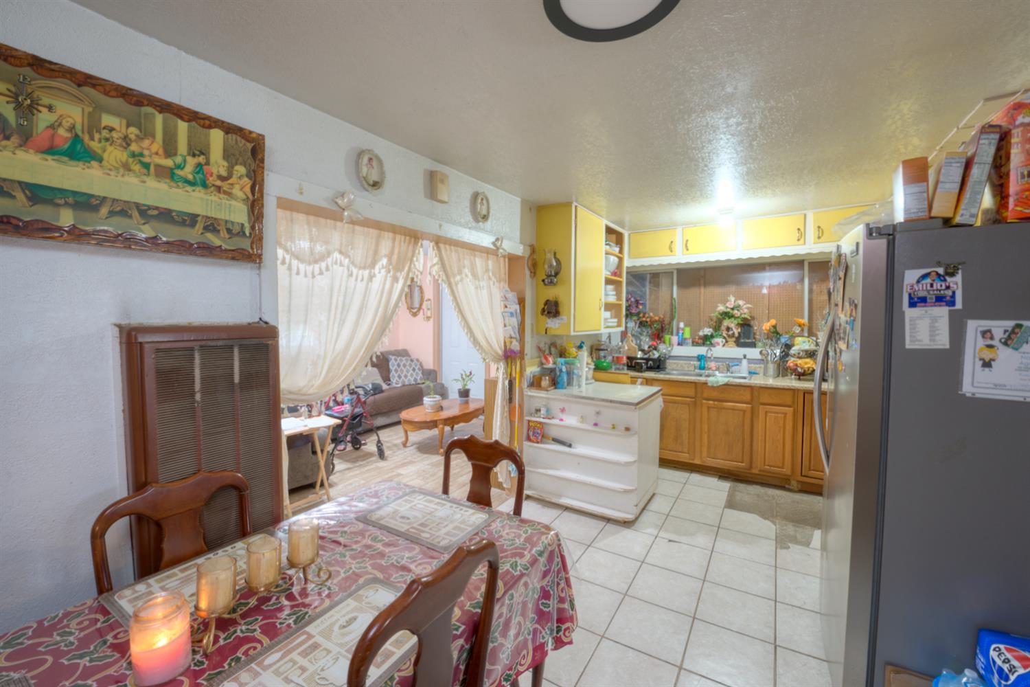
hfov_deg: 104.3
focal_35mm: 14
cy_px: 344
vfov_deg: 81.2
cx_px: 515
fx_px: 401
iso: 400
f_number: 10
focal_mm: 14
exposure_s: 1/1.3
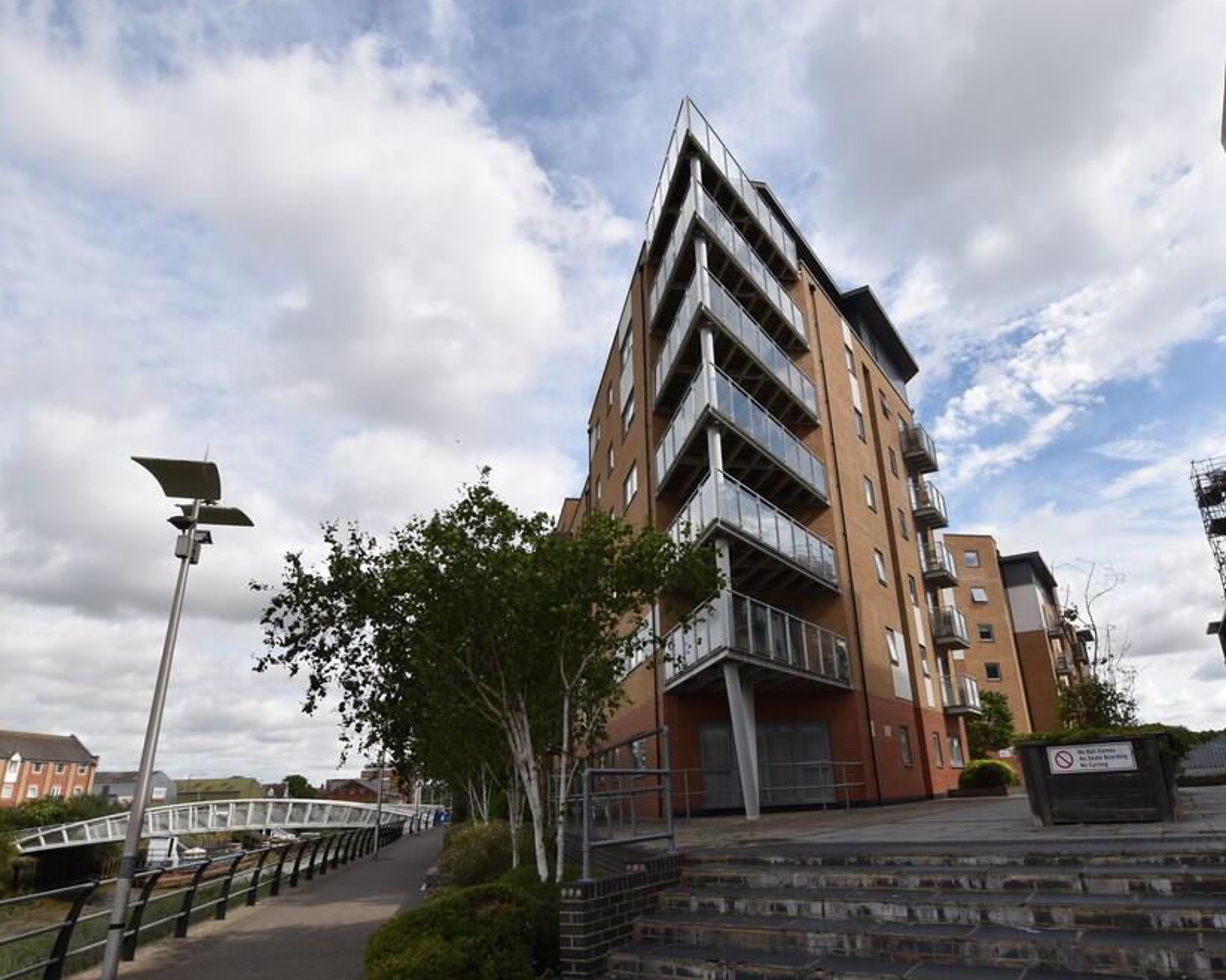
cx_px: 667
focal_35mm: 21
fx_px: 762
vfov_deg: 65.5
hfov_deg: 77.5
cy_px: 502
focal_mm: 12
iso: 100
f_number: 9
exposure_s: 1/200
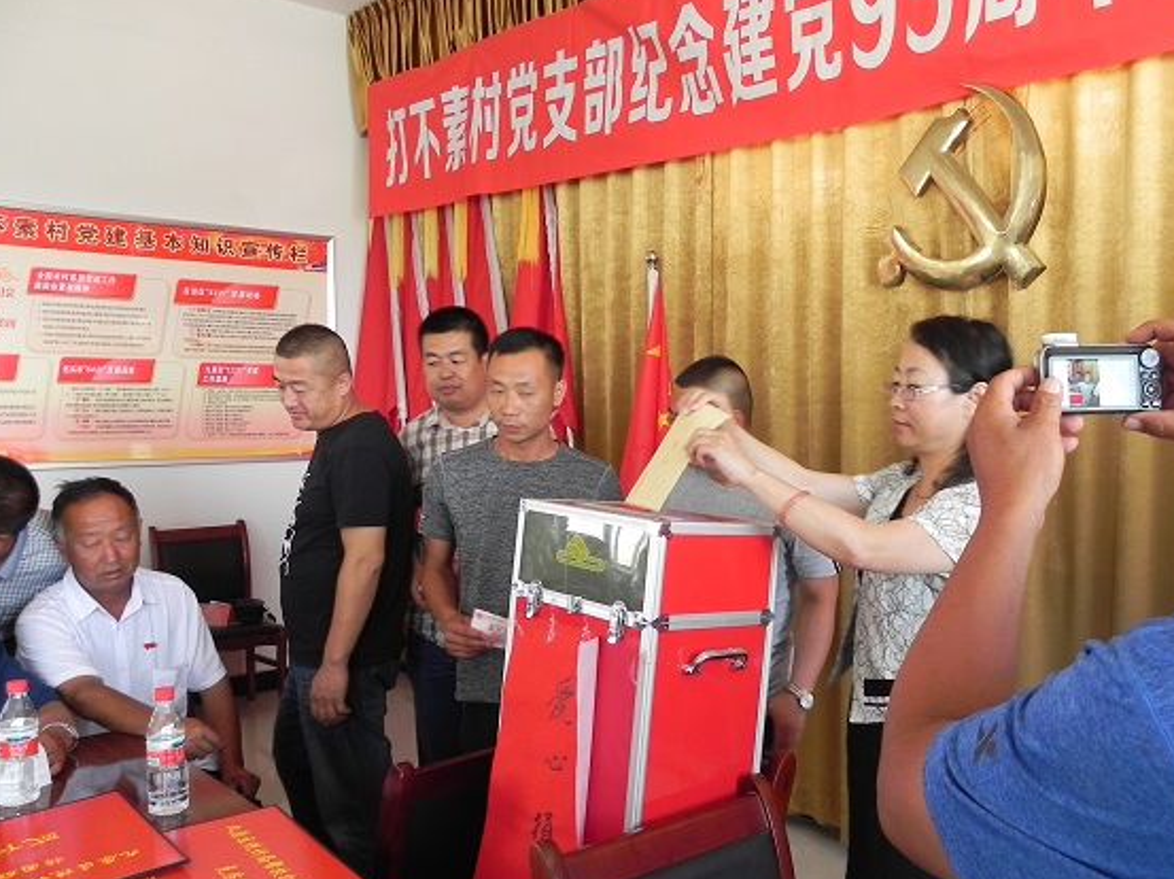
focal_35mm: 32
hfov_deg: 56.5
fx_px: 1085
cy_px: 459
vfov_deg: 44.1
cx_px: 696
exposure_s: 1/33.2
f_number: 2.8
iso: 160
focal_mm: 4.6
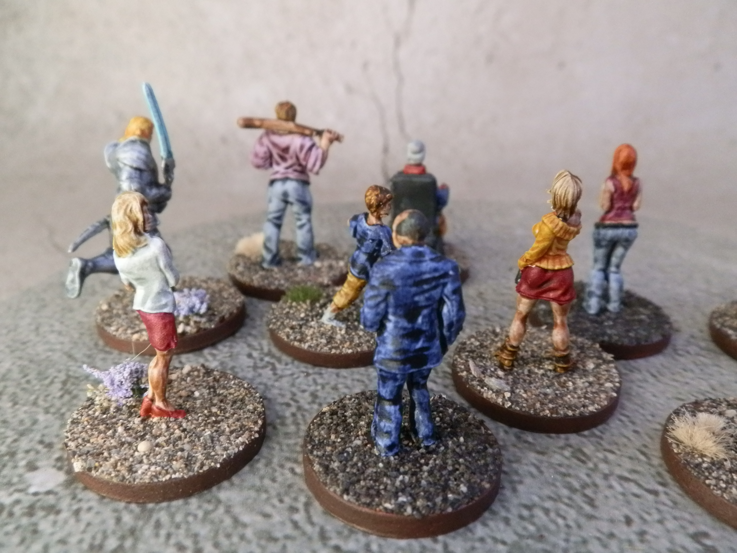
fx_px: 596
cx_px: 368
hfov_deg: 63.4
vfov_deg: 49.7
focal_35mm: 28
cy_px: 276
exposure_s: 1/100
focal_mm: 5
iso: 400
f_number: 3.1
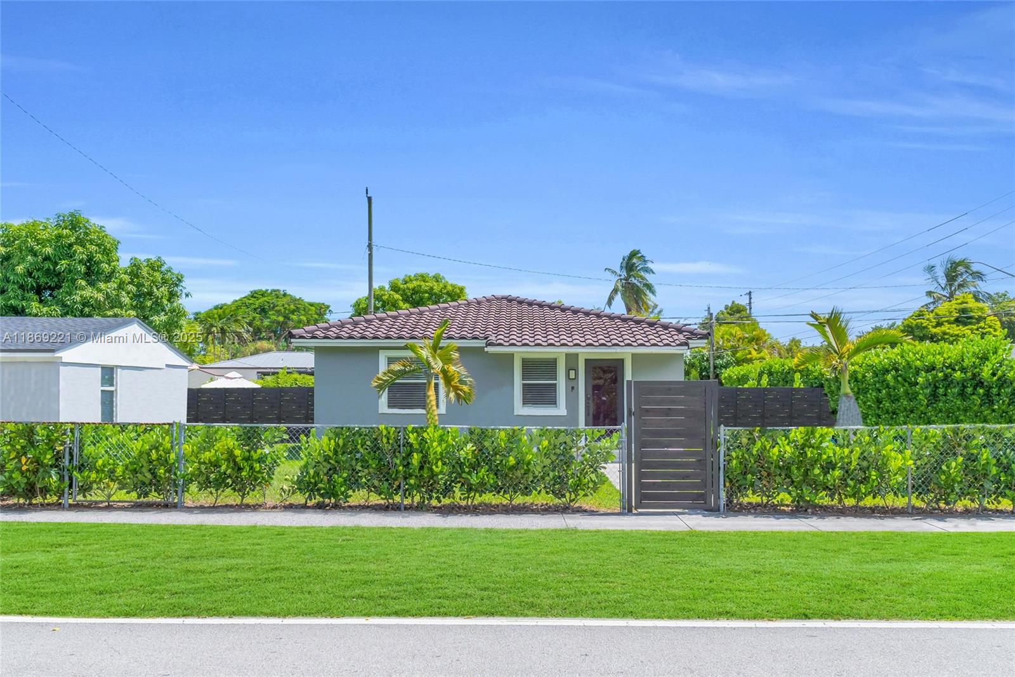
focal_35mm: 30
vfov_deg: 43.6
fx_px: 846
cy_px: 338
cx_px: 508
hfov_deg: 61.9
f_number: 11
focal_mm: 20
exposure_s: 1/800
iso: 640
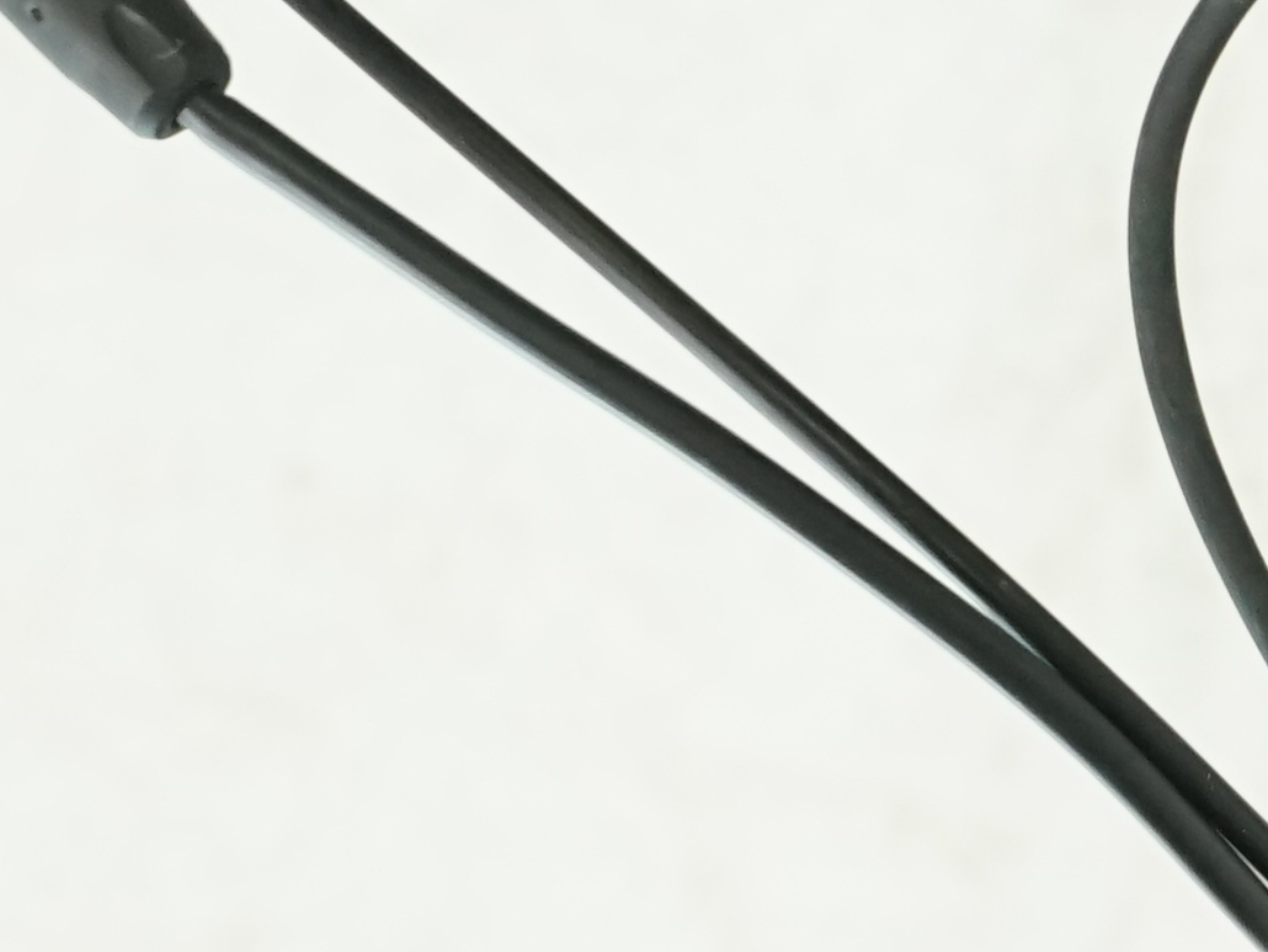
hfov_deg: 8.7
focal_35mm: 224
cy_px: 68
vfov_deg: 6.6
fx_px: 8207
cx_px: 1728
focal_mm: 40
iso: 1600
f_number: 5.6
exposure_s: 1/200
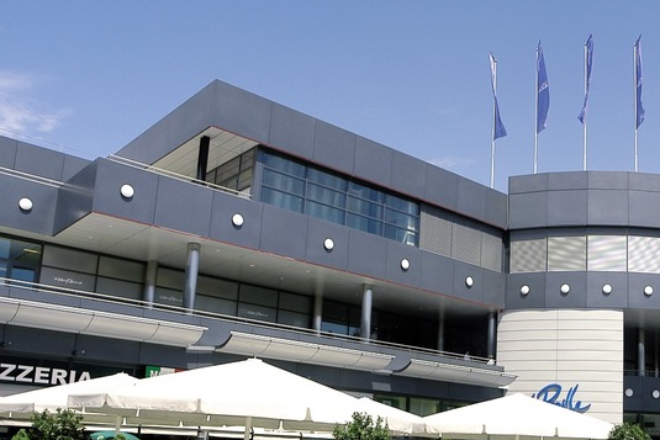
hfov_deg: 48.6
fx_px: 694
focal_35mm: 38
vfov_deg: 34.3
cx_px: 506
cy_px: 343
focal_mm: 15
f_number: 14
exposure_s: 1/200
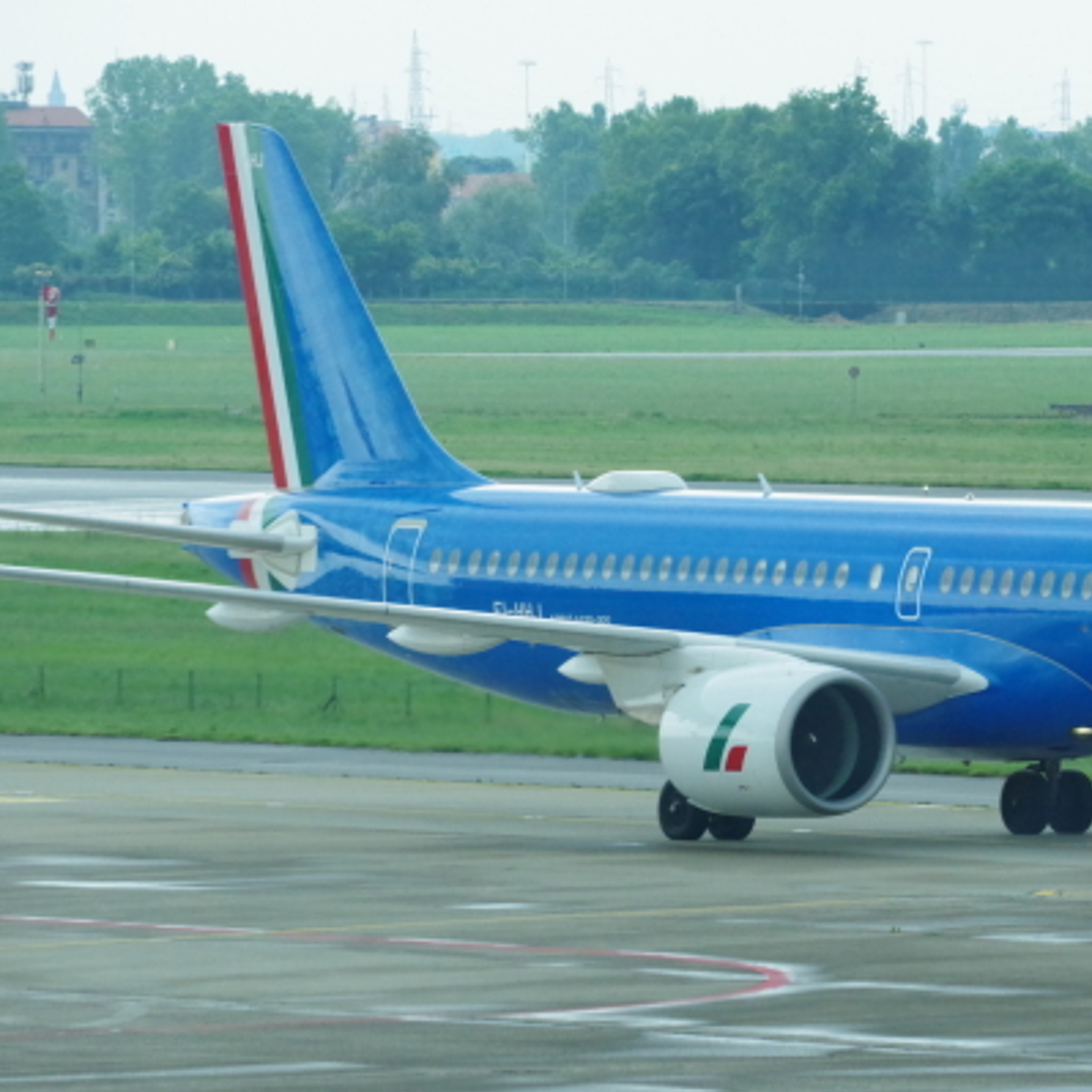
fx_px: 15311
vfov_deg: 4.1
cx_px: 854
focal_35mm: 429
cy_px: 519
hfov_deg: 4.1
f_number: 10
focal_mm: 210
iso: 3200
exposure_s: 1/400
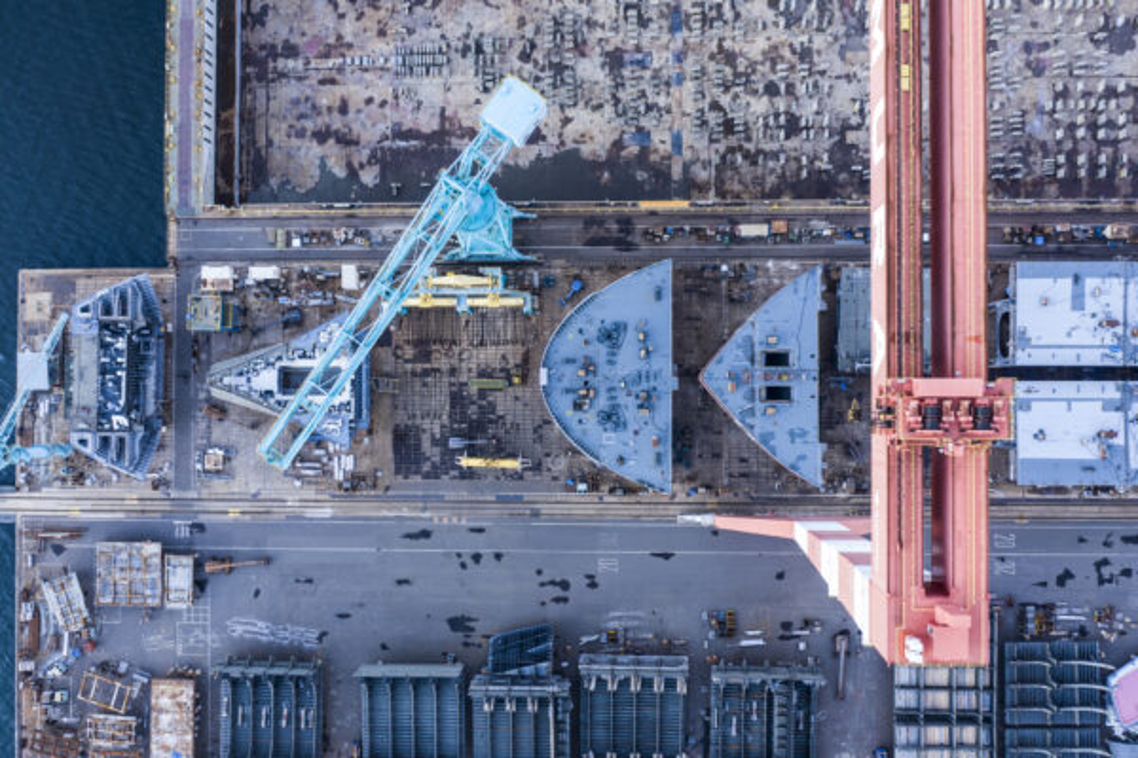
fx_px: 885
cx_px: 569
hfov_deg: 65.5
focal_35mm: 28
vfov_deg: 46.4
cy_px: 379
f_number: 3.5
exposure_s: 1/160
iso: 100
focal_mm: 10.26
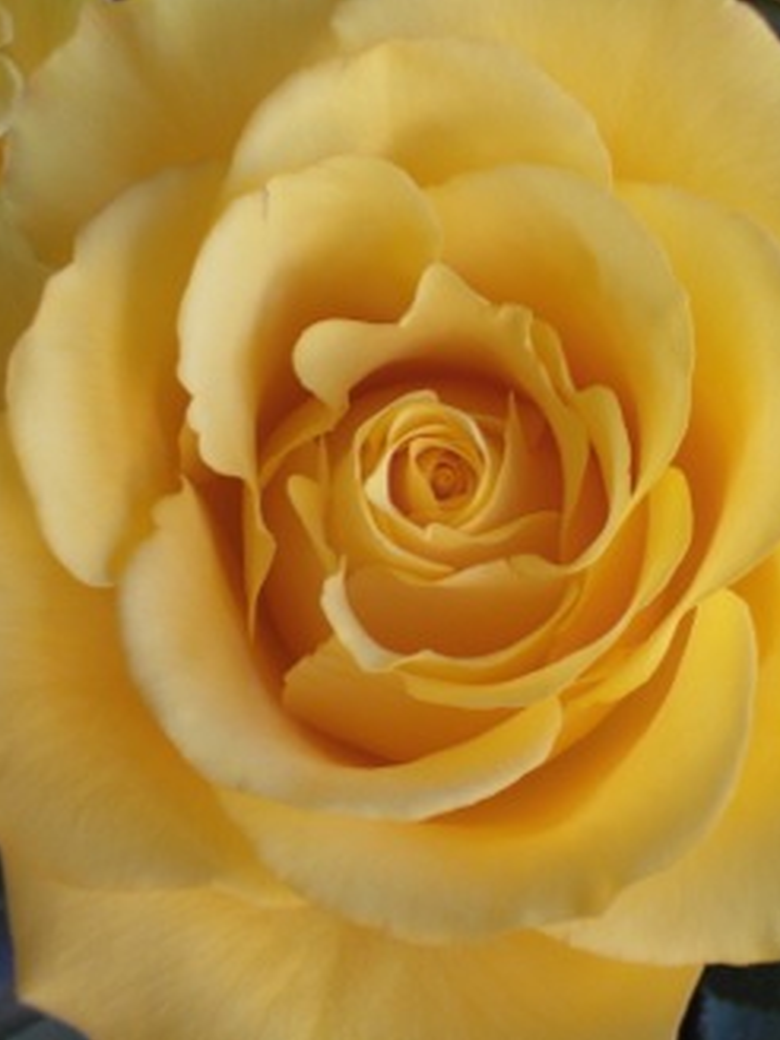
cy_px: 520
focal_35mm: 94
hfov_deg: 15.7
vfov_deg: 20.9
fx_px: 2824
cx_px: 431
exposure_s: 1/45
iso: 240
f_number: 5.1
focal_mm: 12.8
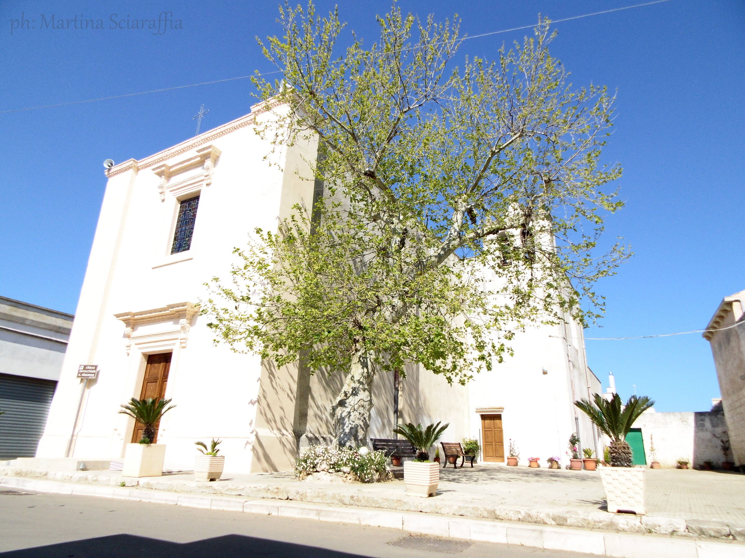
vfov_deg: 61.1
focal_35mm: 22
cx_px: 372
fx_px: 473
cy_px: 279
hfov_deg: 76.4
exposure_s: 1/160
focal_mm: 4
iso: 100
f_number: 8.6
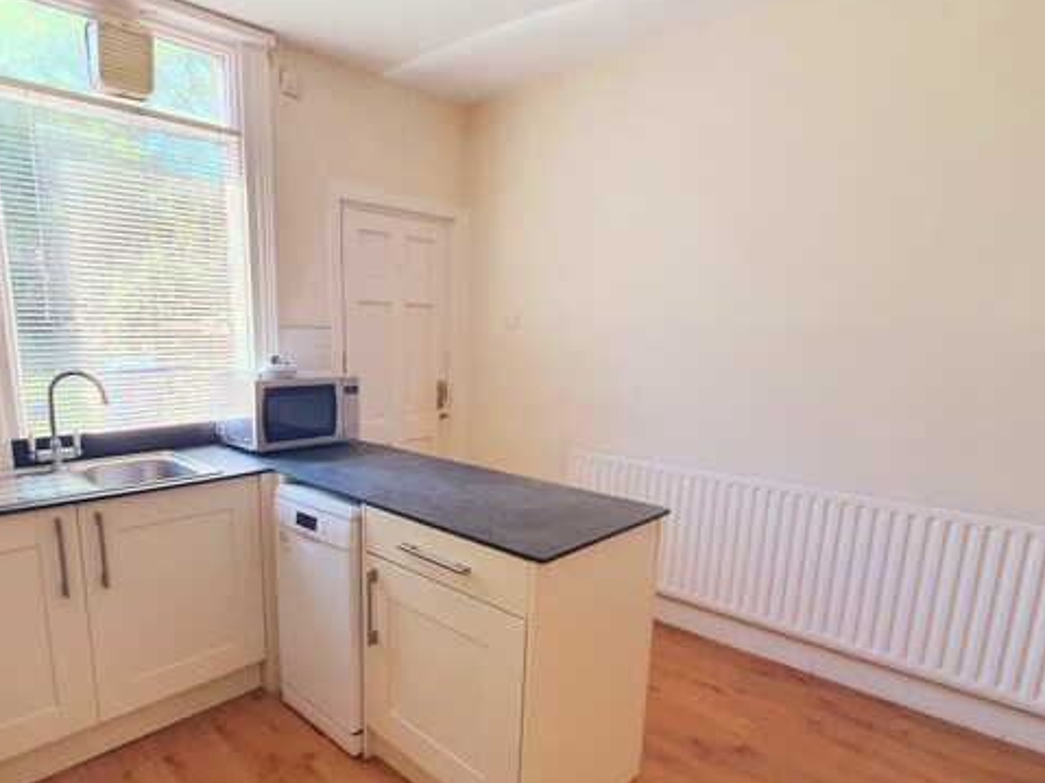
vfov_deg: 68.2
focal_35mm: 19
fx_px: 573
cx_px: 380
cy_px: 453
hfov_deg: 82.7
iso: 64
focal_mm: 1.8
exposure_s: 1/100
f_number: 2.2
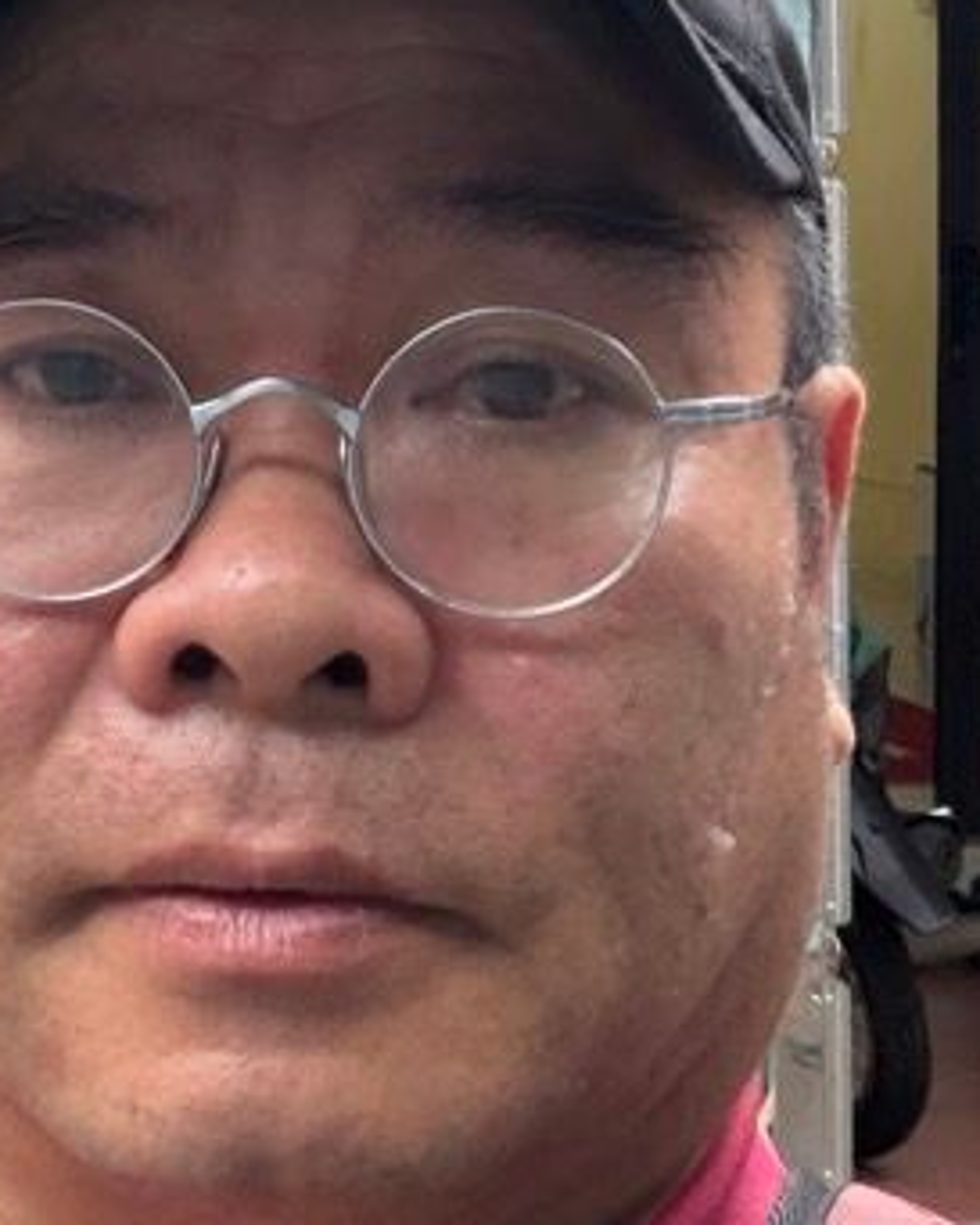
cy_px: -327
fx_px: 3189
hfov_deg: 16.8
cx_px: -154
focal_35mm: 88
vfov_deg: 20.1
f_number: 1.9
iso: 80
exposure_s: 1/113
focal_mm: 2.71
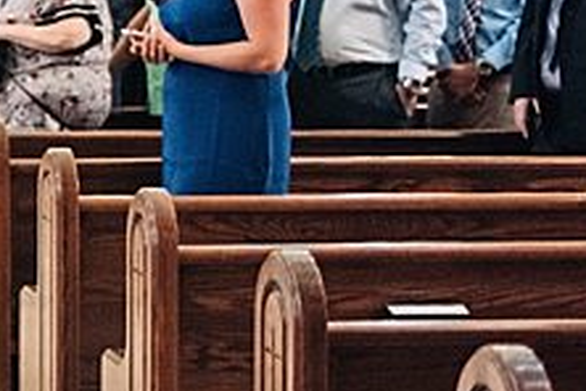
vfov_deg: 9.1
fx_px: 2409
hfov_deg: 12.3
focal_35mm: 148
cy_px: -115
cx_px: -589
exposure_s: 1/250
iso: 2000
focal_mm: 35
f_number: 1.8
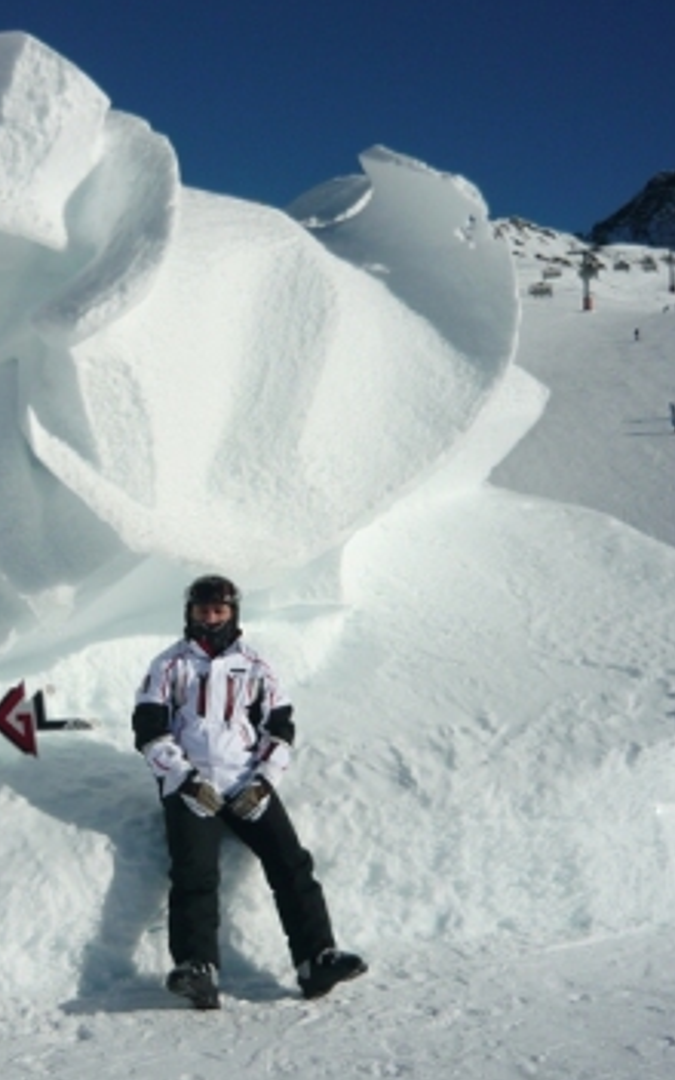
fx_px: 1531
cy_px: 540
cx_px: 160
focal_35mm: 52
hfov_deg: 24.6
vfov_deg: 38.9
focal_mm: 6
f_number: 8
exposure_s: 1/640
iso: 100
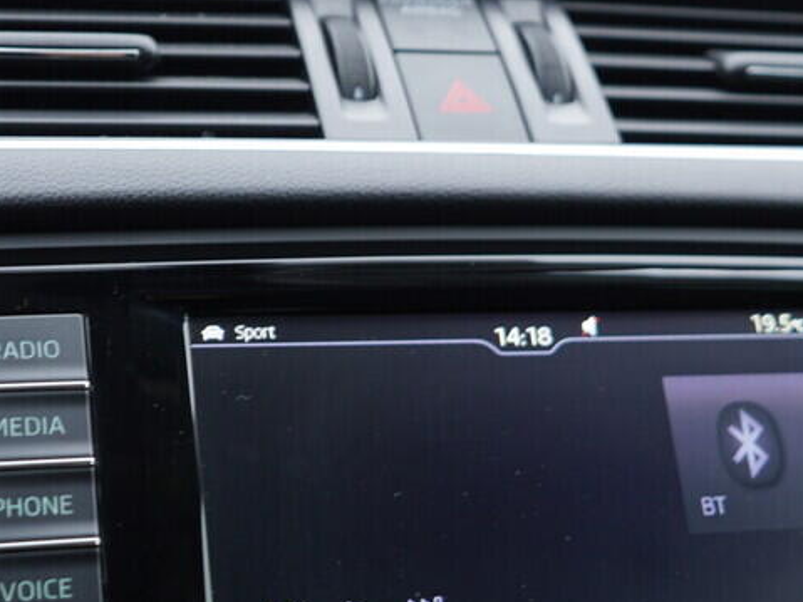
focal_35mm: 74
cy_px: 433
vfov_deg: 19.8
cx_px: 474
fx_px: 1716
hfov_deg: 26.3
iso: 160
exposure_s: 1/40
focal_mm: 24
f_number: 2.8
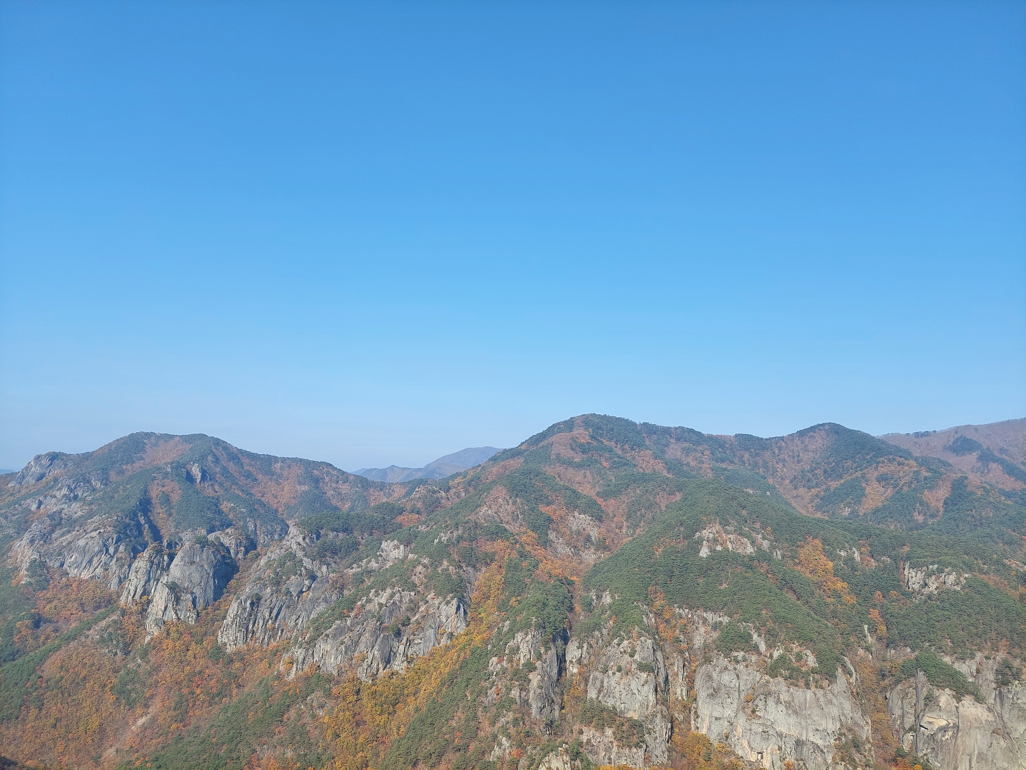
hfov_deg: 69.4
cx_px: 513
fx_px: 741
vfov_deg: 54.9
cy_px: 385
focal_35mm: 25
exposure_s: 1/1156
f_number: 1.8
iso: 40
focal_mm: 5.23
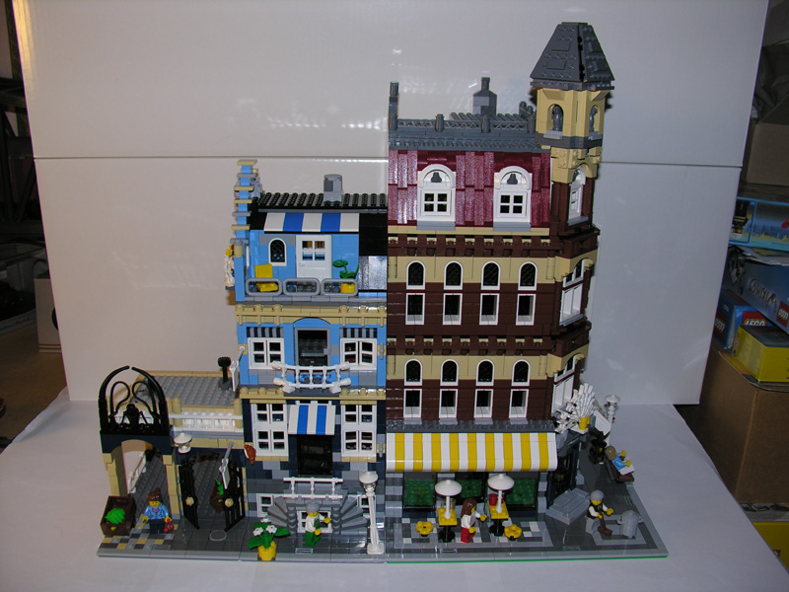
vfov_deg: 40.7
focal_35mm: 35
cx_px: 394
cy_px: 296
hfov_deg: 52.6
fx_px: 798
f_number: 2.8
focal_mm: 8.9
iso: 50
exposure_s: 1/60.1
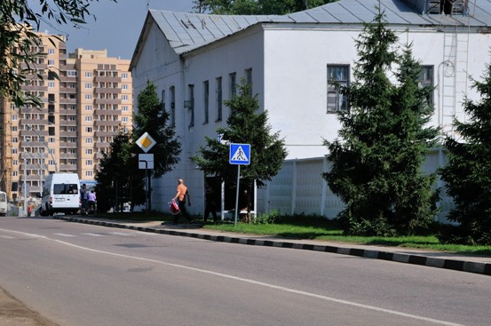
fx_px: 1730
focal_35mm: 127
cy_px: 186
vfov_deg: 10.8
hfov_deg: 16.2
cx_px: 220
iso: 200
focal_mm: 52
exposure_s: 1/1600
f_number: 8
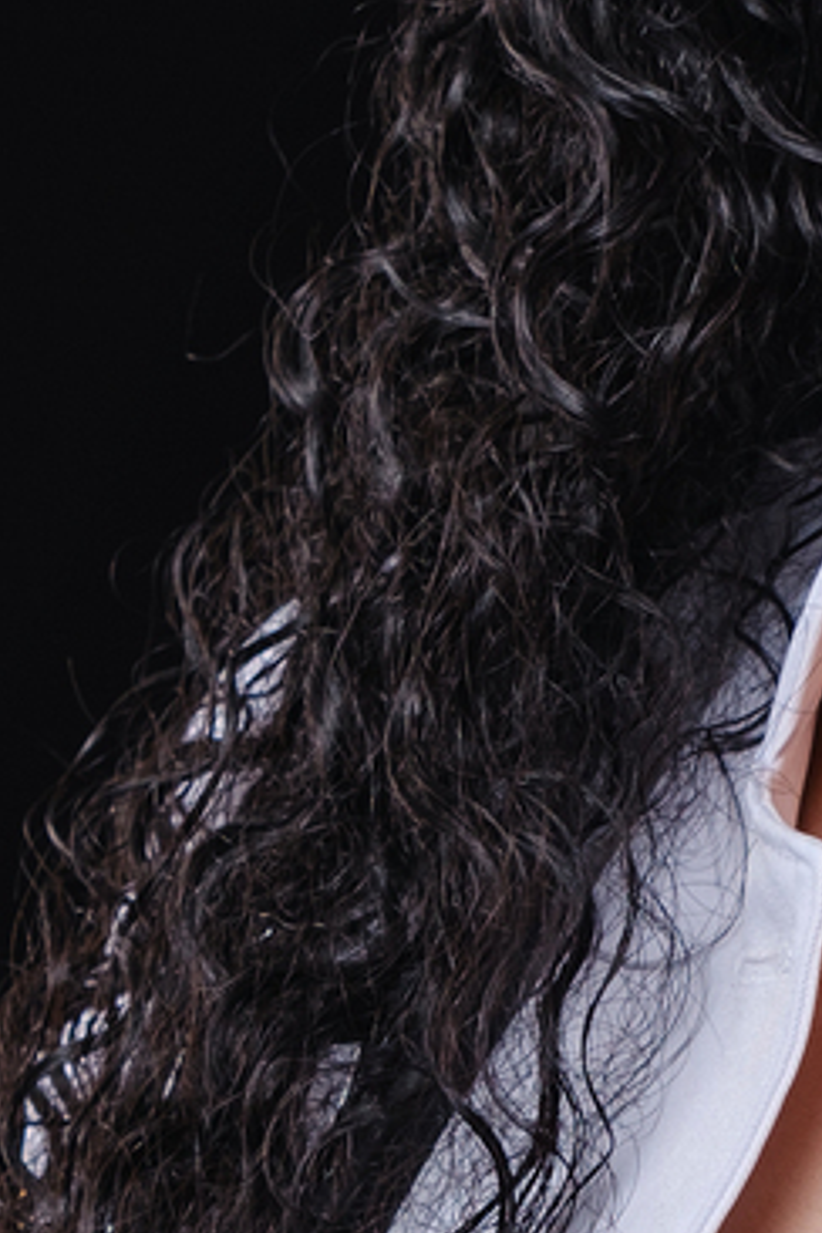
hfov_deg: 4.7
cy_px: 1132
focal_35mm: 290
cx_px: 1105
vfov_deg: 7.1
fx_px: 9932
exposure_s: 1/125
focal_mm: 39.3
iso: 125
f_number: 5
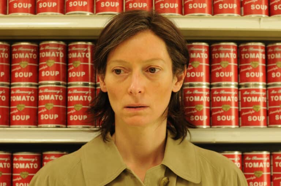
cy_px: 93
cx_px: 140
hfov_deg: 27.0
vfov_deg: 18.1
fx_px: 585
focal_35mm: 75
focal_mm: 50
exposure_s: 1/125
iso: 500
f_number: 3.5
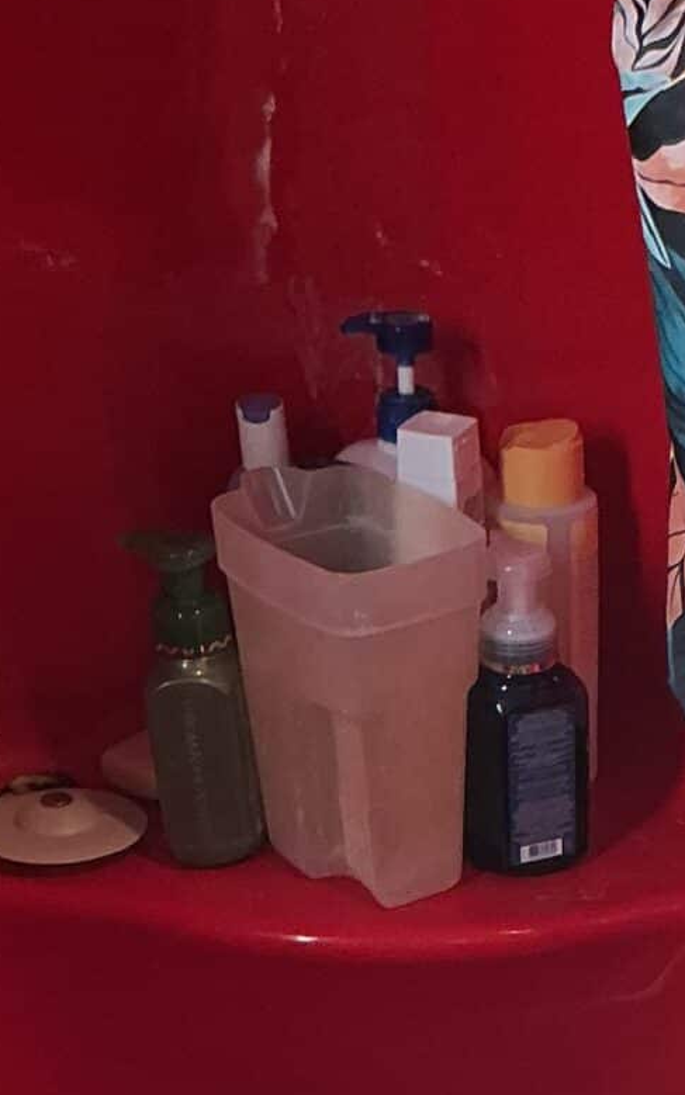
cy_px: 1283
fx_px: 3016
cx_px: 643
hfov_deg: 12.8
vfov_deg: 19.5
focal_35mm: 101
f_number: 1.8
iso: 20
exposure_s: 1/120
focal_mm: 3
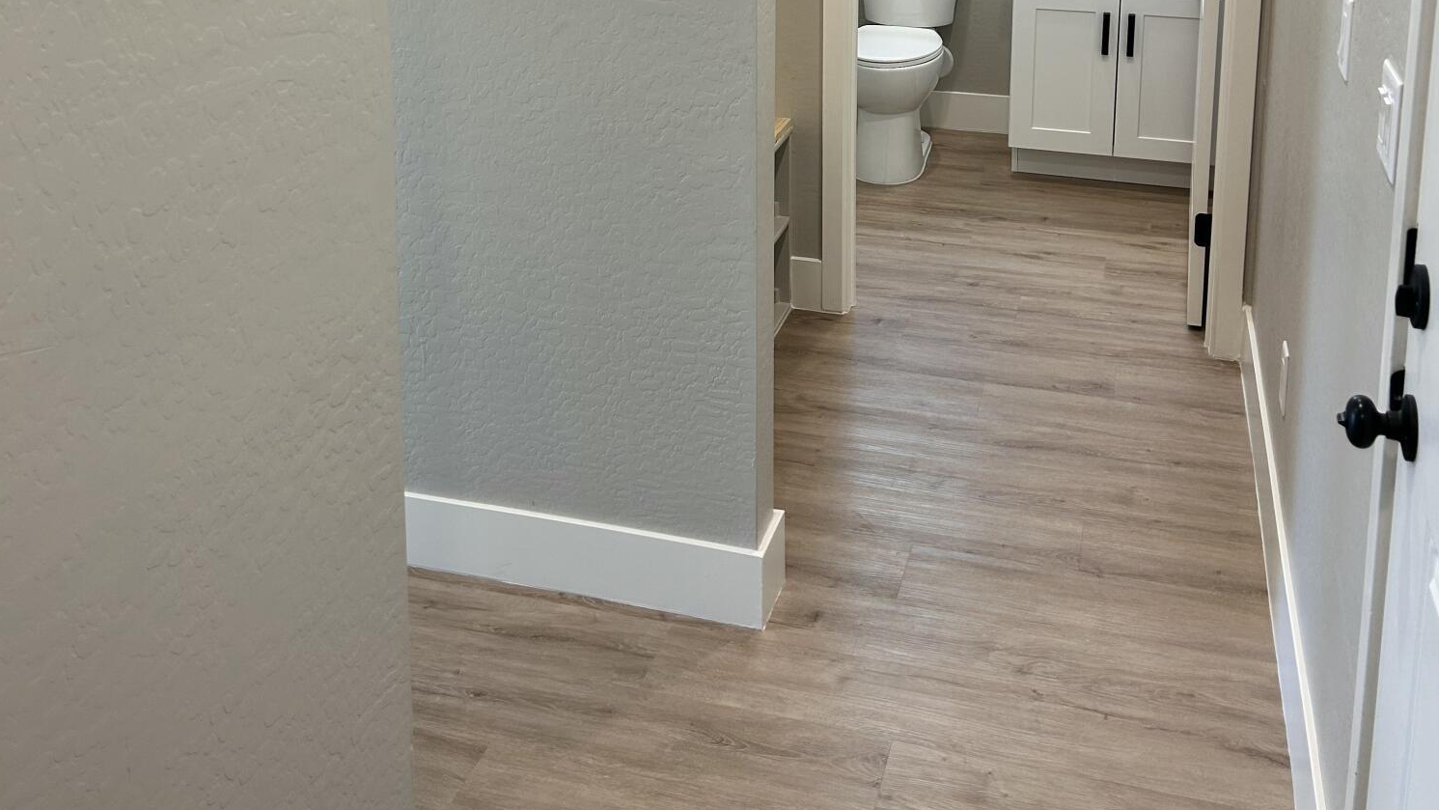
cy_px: -36
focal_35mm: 38
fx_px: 1450
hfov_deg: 52.8
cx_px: 718
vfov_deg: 28.8
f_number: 1.5
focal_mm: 5.7
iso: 80
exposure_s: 1/120
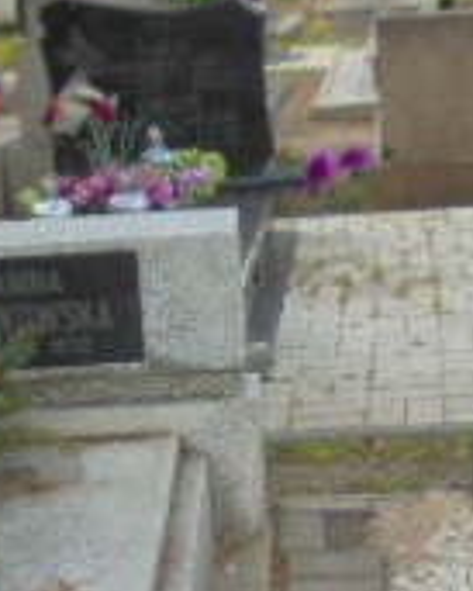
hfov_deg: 16.2
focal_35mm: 95
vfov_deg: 20.1
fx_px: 1661
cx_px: 280
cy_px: 397
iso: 100
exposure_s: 1/320
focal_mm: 4.6
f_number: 3.5
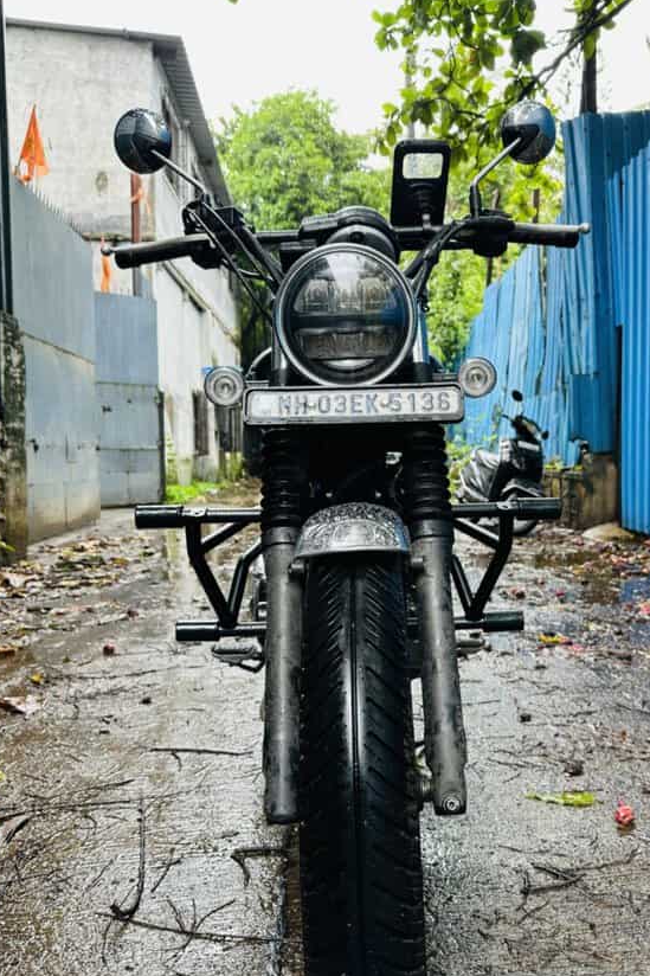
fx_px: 759
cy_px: 514
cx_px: 378
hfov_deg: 46.2
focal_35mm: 28
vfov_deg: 65.4
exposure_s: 1/121
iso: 64
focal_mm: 6.86
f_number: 1.78
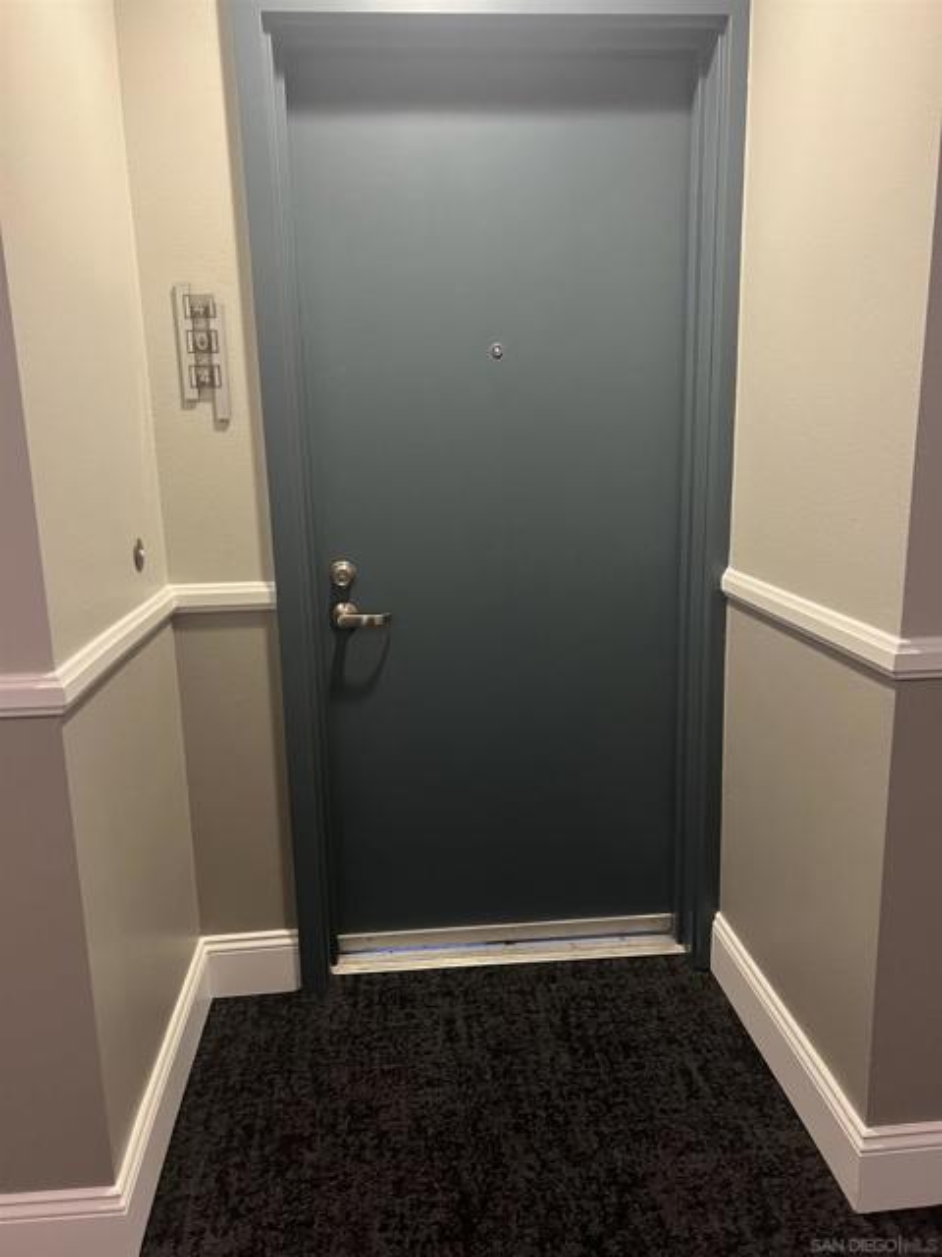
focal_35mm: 26
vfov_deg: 67.3
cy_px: 628
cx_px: 471
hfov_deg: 53.1
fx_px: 943
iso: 500
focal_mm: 5.7
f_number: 1.5
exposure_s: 1/40
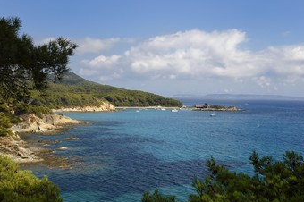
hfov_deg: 41.9
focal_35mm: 47
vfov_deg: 28.5
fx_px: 396
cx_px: 143
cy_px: 123
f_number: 10
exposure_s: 1/200
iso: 200
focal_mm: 38
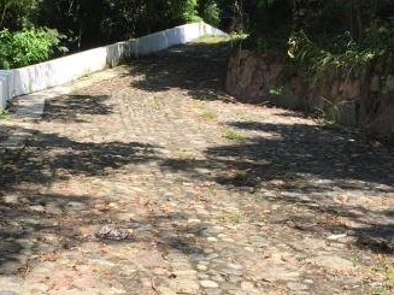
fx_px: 808
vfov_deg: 20.7
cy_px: 187
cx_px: 101
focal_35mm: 71
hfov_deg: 27.1
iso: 32
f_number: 2.2
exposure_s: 1/989
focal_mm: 4.15
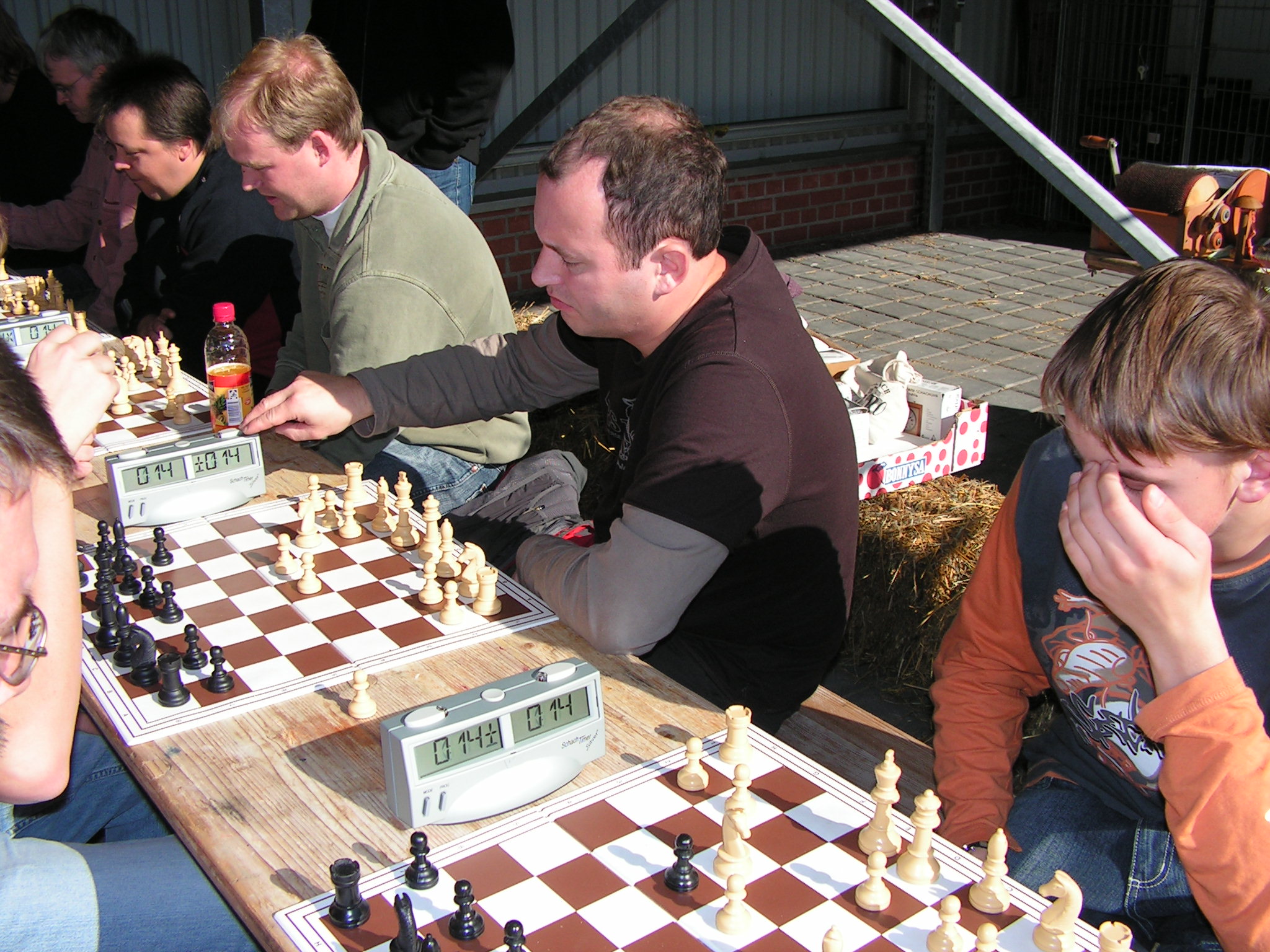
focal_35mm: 36
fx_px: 1321
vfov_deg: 39.7
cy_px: 476
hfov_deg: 51.4
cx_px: 635
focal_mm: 6
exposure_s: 1/1000
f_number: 3.2
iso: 64
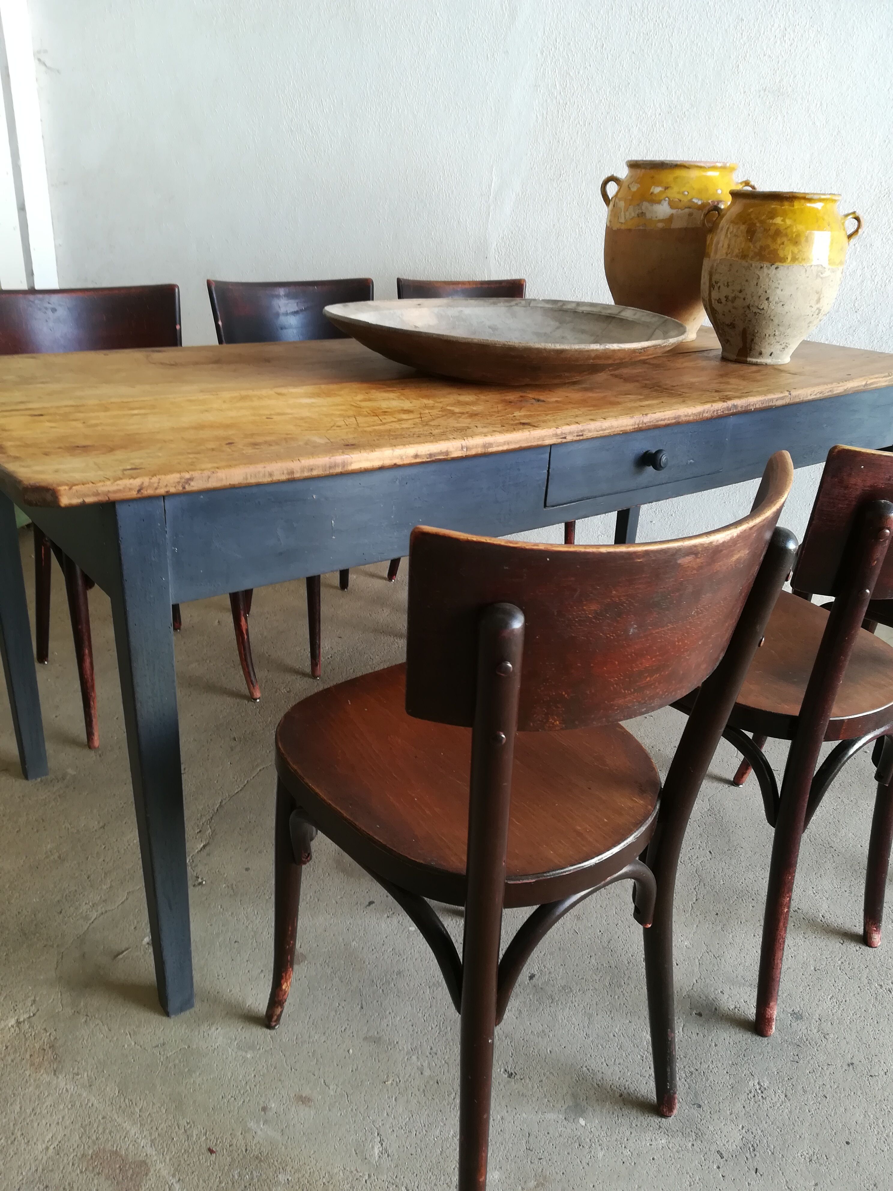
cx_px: 446
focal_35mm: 26
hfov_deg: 53.1
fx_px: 894
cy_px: 596
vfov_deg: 67.3
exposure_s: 1/33.3
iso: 80
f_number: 2.2
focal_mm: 3.83
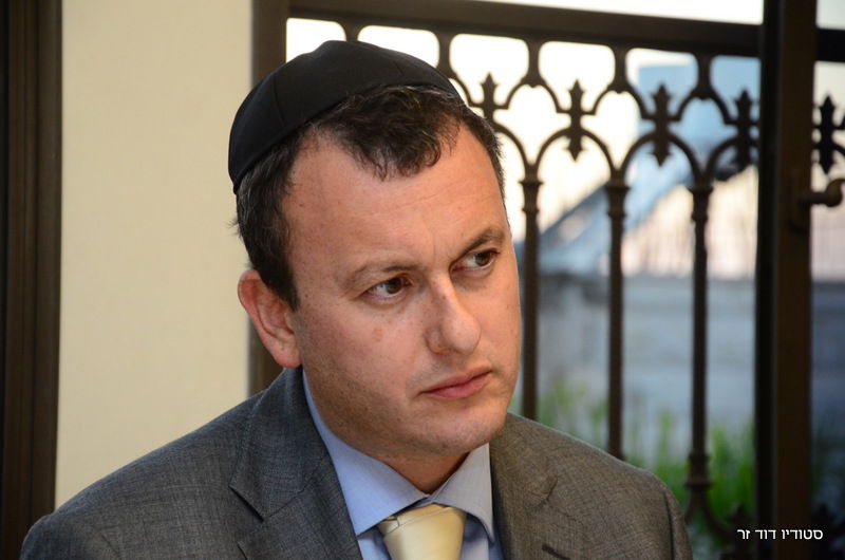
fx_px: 3444
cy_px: 280
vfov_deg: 9.3
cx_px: 422
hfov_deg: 14.0
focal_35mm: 147
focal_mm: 98
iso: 1250
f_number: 5.6
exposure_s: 1/125
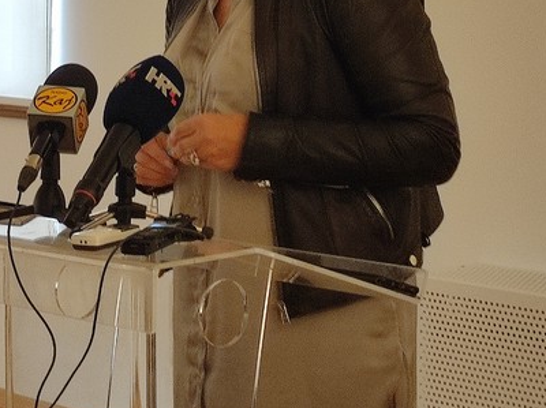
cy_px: 26
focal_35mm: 64
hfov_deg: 30.1
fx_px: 1008
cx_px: 180
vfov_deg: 22.2
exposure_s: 1/50
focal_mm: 4.7
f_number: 1.79
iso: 297
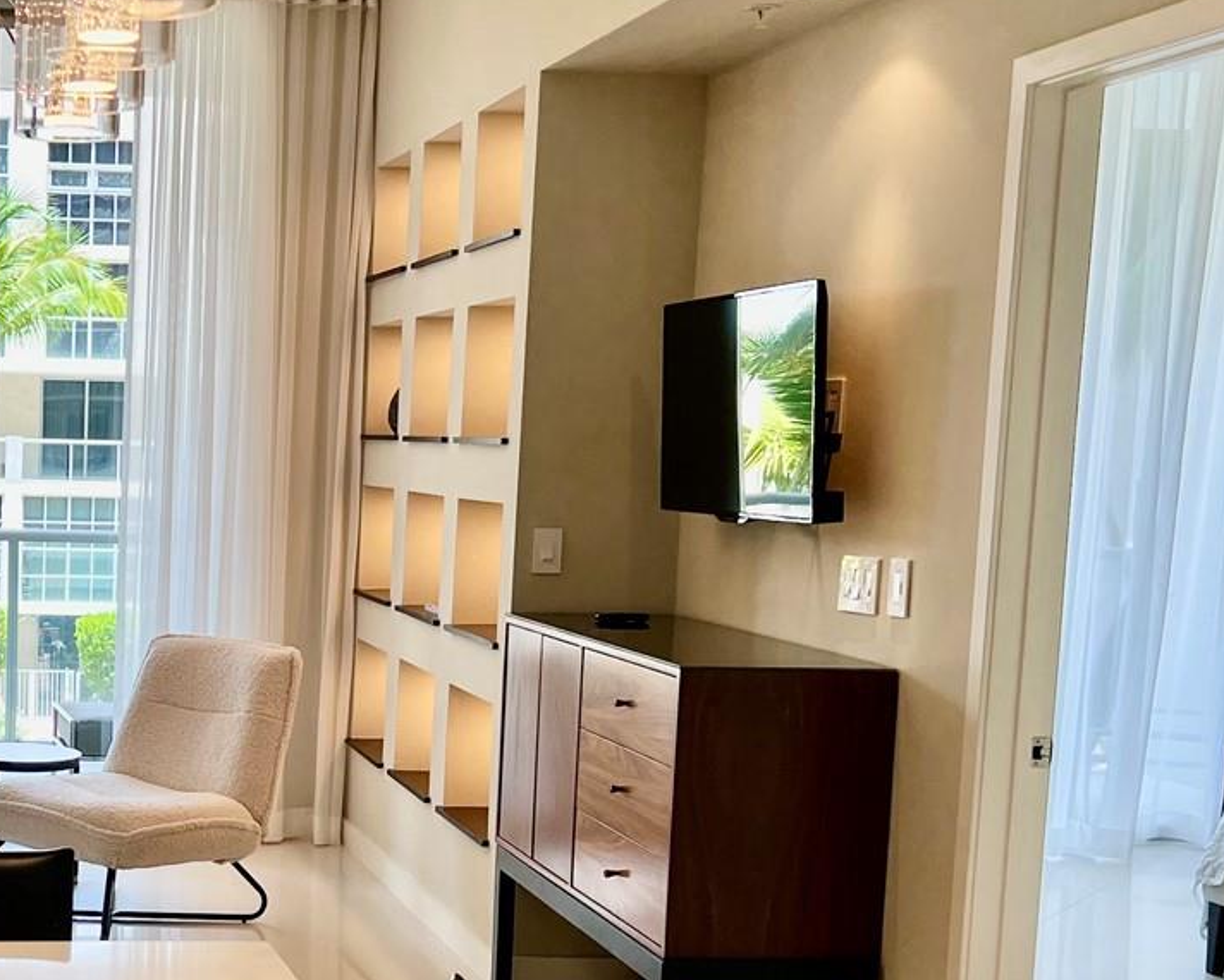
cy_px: 679
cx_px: 60
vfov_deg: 26.5
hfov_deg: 31.1
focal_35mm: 57
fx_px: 2065
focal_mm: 5.7
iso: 50
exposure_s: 1/302
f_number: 1.5
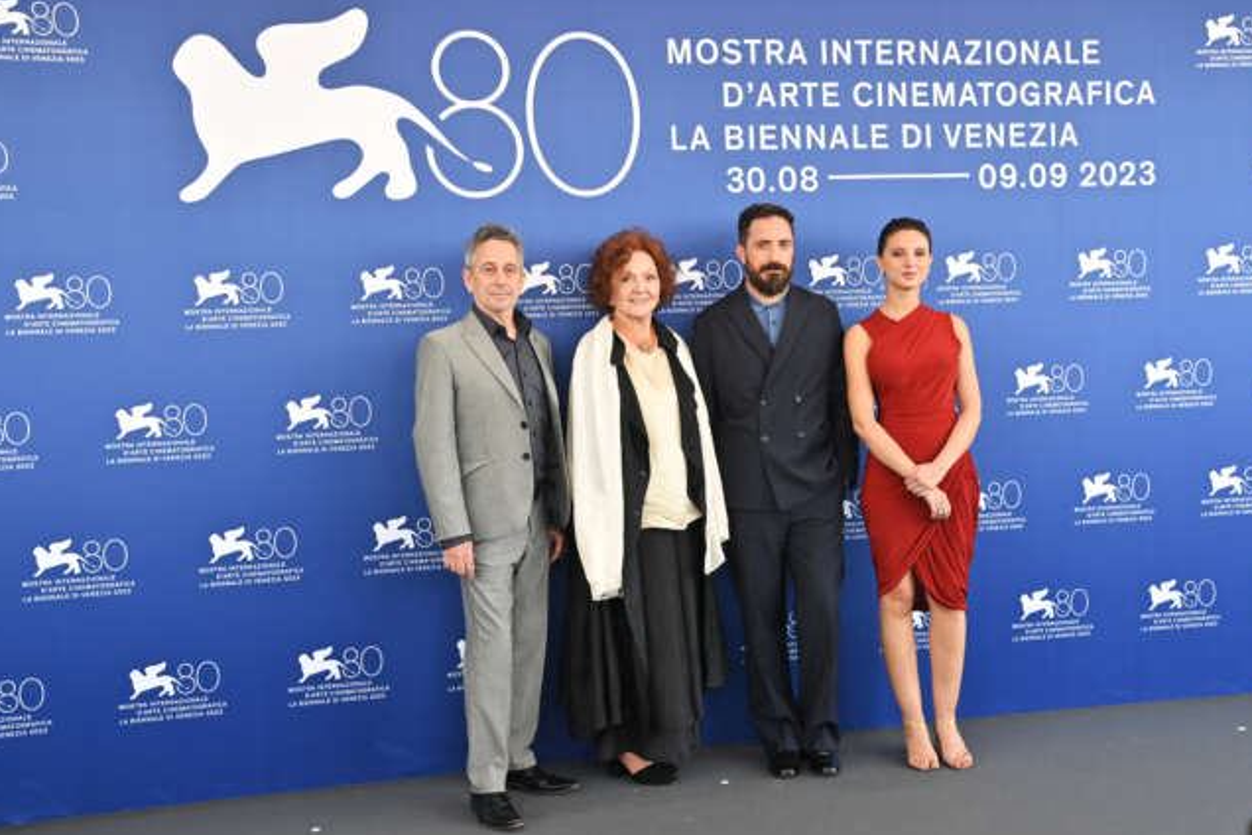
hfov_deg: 48.5
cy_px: 419
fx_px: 1391
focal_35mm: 40
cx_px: 648
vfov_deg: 33.4
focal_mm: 38
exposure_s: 1/500
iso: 1000
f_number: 5
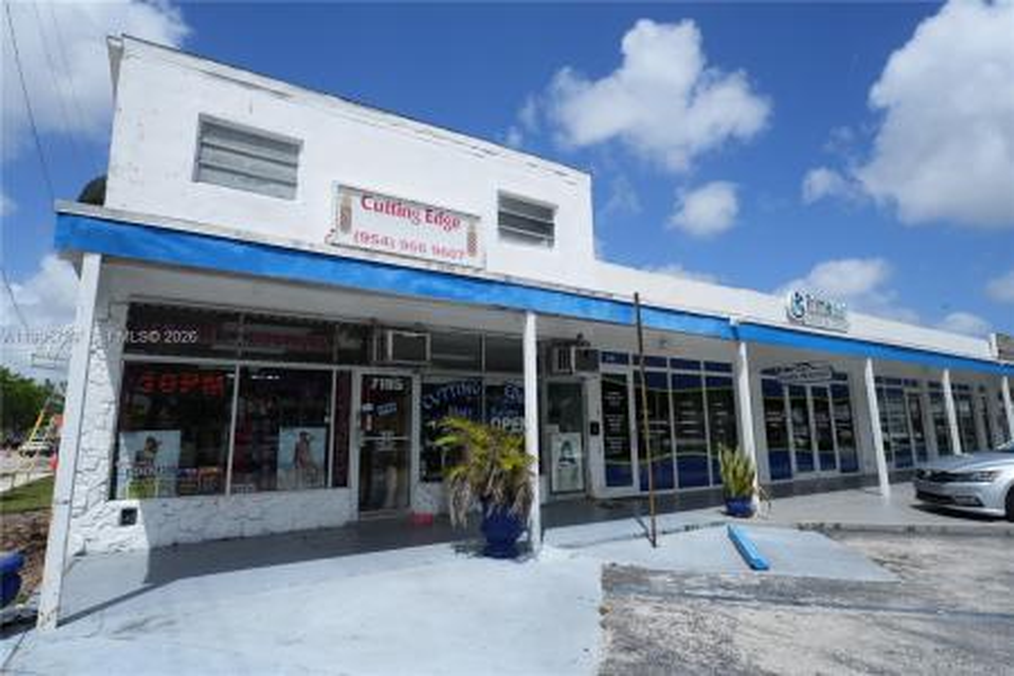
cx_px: 507
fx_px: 541
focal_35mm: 19
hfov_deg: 86.3
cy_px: 338
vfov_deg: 64.0
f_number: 5.6
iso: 320
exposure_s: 1/3200
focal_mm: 19.2
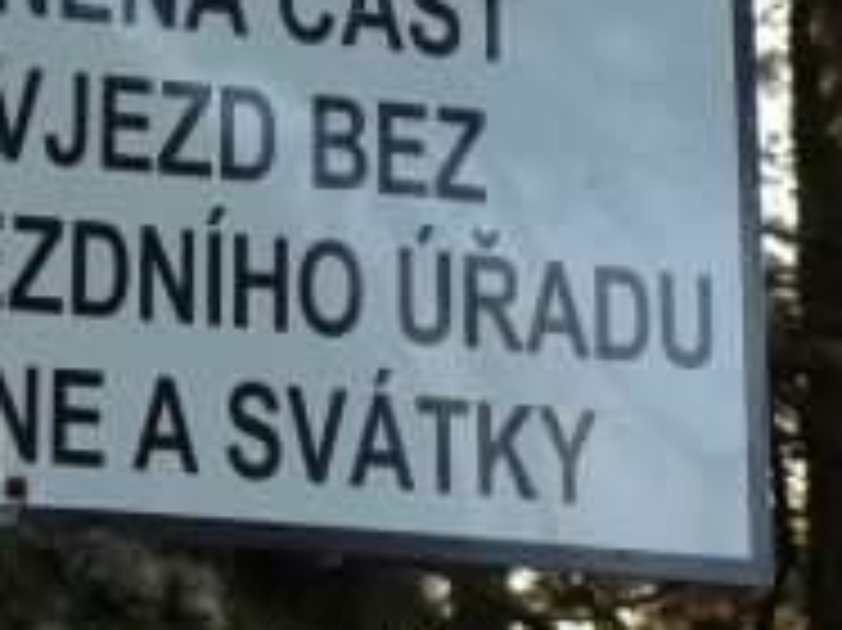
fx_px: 6758
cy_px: 97
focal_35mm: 278
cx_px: 27
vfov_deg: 5.3
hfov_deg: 7.1
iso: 80
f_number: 4
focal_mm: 17.3
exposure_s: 1/80
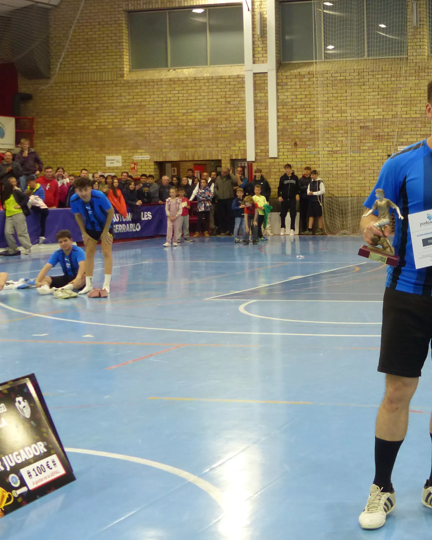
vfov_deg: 29.5
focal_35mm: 64
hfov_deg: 22.7
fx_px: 1023
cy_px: 207
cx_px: 459
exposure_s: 1/60
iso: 250
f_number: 2.8
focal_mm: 6.8
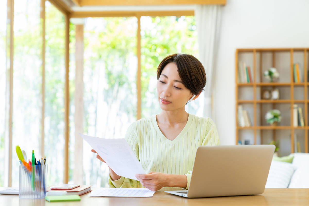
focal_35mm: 70
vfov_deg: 19.5
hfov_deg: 28.8
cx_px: 154
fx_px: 601
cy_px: 103
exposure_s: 1/250
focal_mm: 70
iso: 320
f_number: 3.2
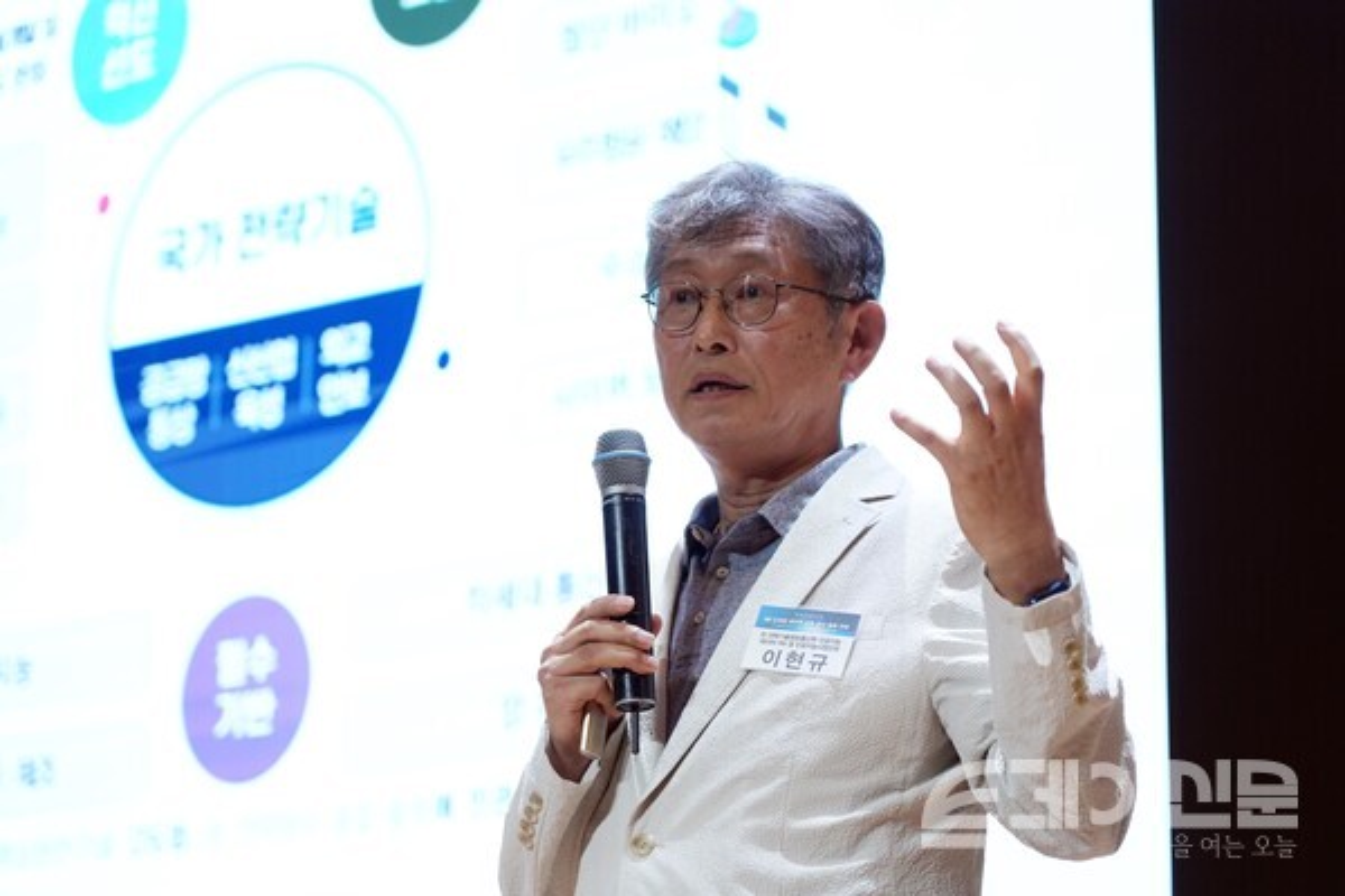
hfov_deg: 19.5
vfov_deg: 13.0
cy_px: 448
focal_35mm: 105
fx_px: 3923
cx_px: 672
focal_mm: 105
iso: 3200
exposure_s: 1/250
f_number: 4
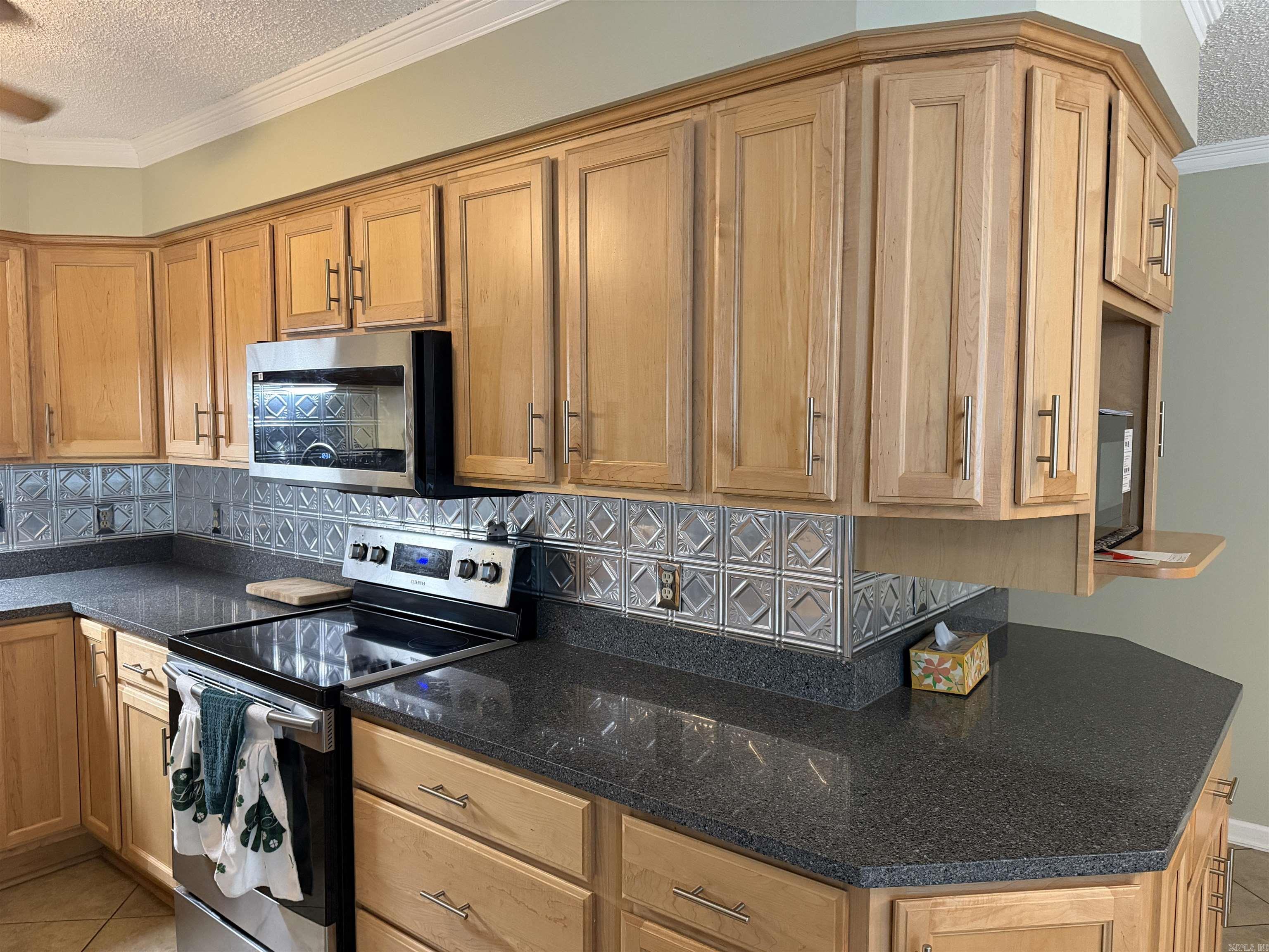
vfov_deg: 56.8
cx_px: 634
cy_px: 476
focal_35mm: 24
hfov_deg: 71.6
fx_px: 880
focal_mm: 6.76
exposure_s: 1/60
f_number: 1.78
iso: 640
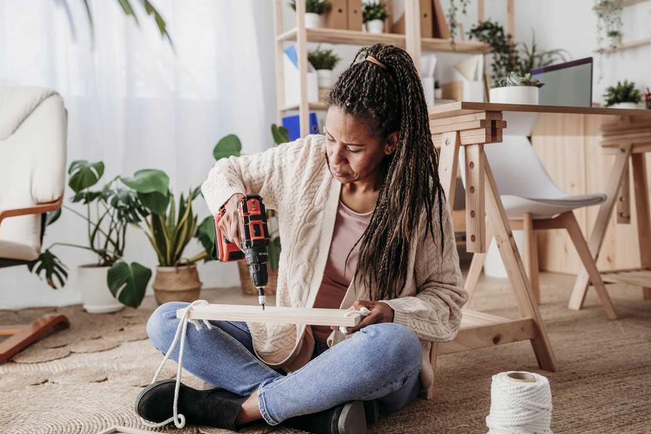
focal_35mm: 38
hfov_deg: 50.7
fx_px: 687
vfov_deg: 35.1
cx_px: 302
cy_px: 212
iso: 400
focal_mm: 35
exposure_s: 1/320
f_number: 2.8
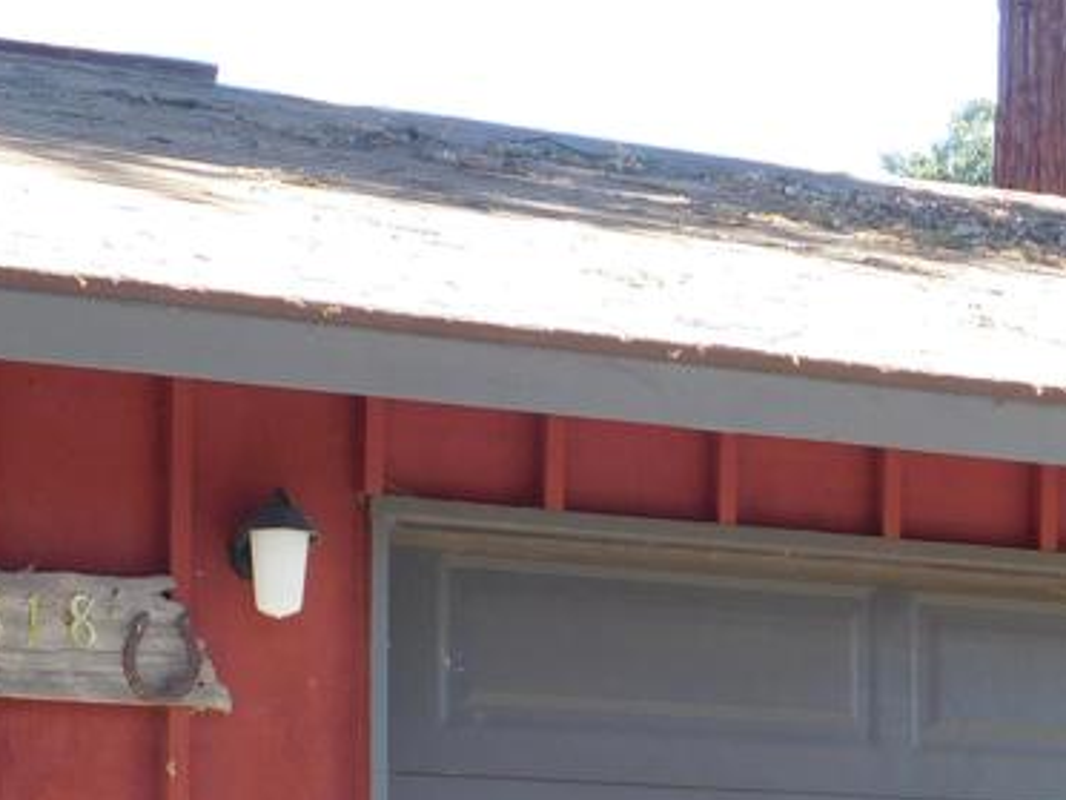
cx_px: 487
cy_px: 946
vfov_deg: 11.7
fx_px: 3819
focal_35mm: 124
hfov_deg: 15.9
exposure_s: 1/100
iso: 125
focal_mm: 8
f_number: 3.7
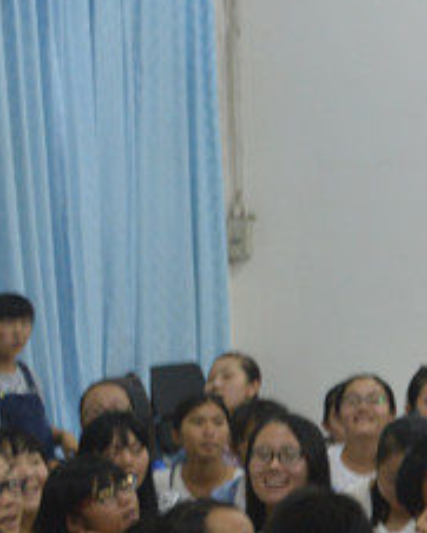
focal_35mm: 159
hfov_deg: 9.2
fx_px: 2510
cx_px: 786
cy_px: 254
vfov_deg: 12.1
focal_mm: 32
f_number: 4.8
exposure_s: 1/15
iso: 500
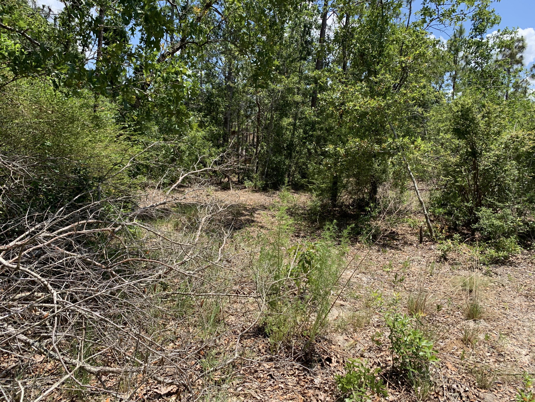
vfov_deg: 53.1
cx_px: 268
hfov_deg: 67.3
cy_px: 201
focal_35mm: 26
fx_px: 402
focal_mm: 4.25
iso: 25
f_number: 1.8
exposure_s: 1/1190
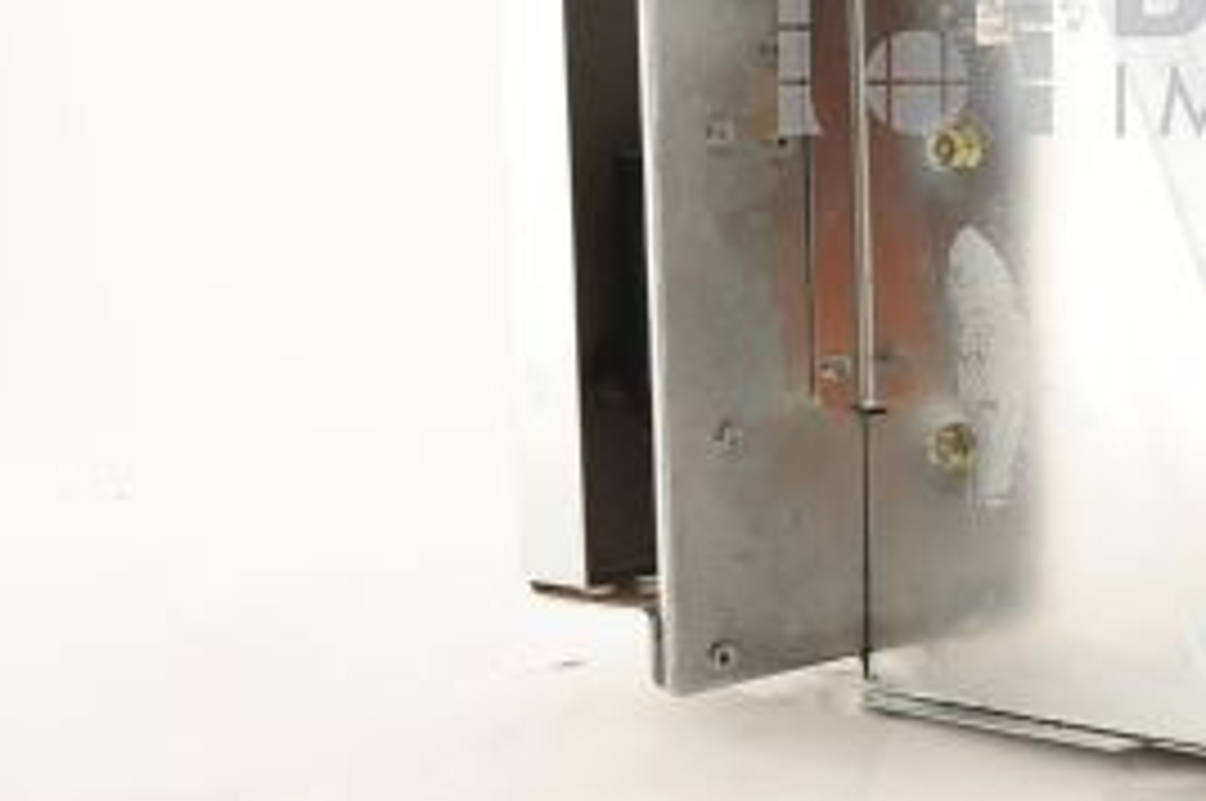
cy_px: 29
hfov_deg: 17.8
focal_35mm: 112
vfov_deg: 12.1
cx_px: 1228
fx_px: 3747
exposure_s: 1/125
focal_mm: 50
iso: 1600
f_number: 11
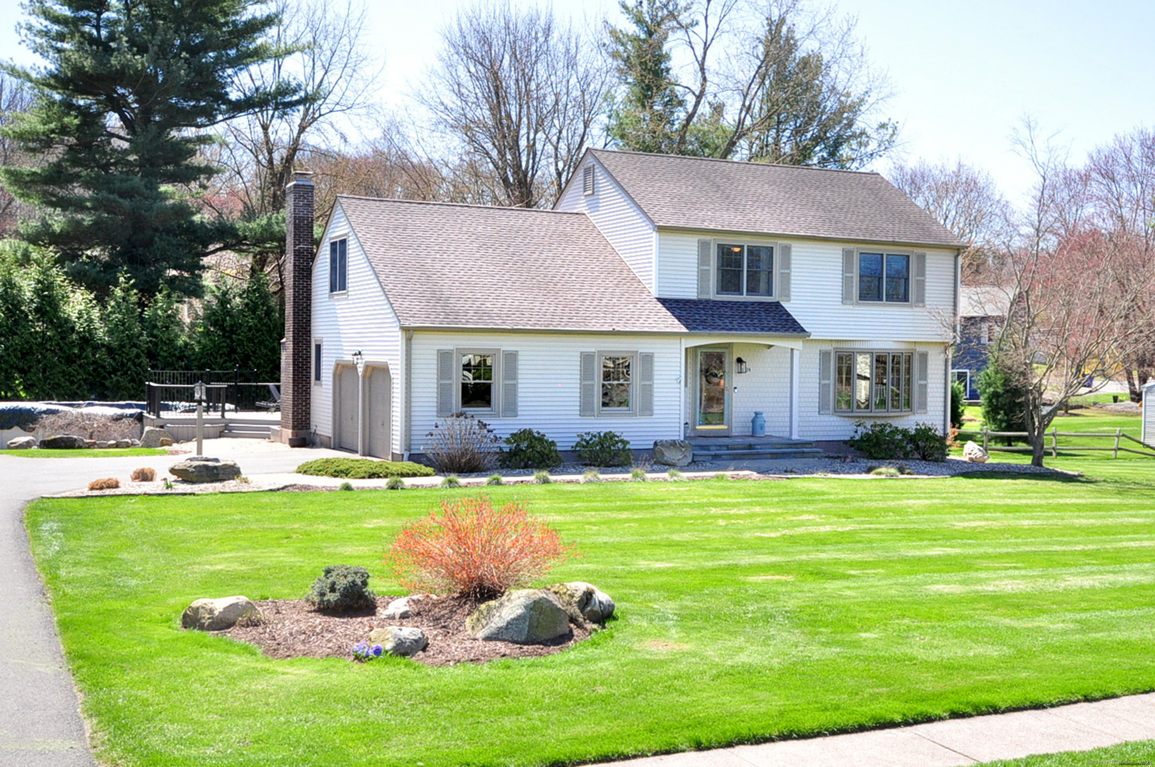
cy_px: 384
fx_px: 961
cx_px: 578
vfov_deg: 43.5
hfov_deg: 62.0
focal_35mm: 30
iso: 400
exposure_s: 1/250
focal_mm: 20
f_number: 9
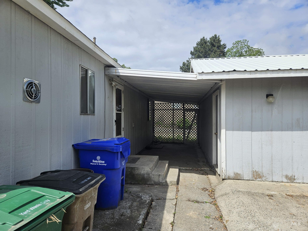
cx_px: 154
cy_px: 116
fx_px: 205
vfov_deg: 58.9
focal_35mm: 23
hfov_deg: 73.9
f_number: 1.8
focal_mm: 5.4
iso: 25
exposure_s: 1/2391
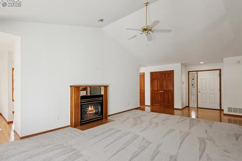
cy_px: 88
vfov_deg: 67.2
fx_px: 121
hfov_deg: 89.8
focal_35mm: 18
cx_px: 111
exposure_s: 1/80
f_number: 4.5
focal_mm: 15
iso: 400
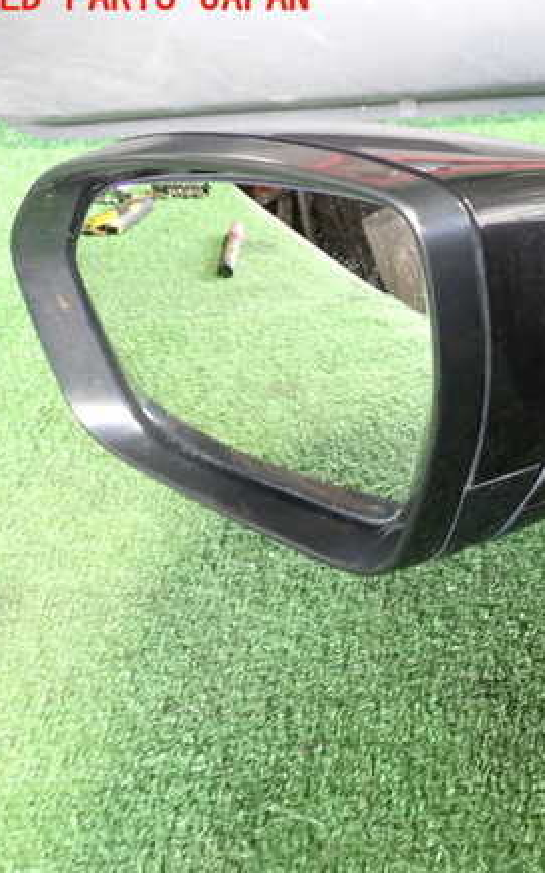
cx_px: 547
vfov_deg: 45.3
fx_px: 1046
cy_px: 424
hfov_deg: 27.5
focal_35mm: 44
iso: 800
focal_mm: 5.4
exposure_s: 1/13
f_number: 2.3
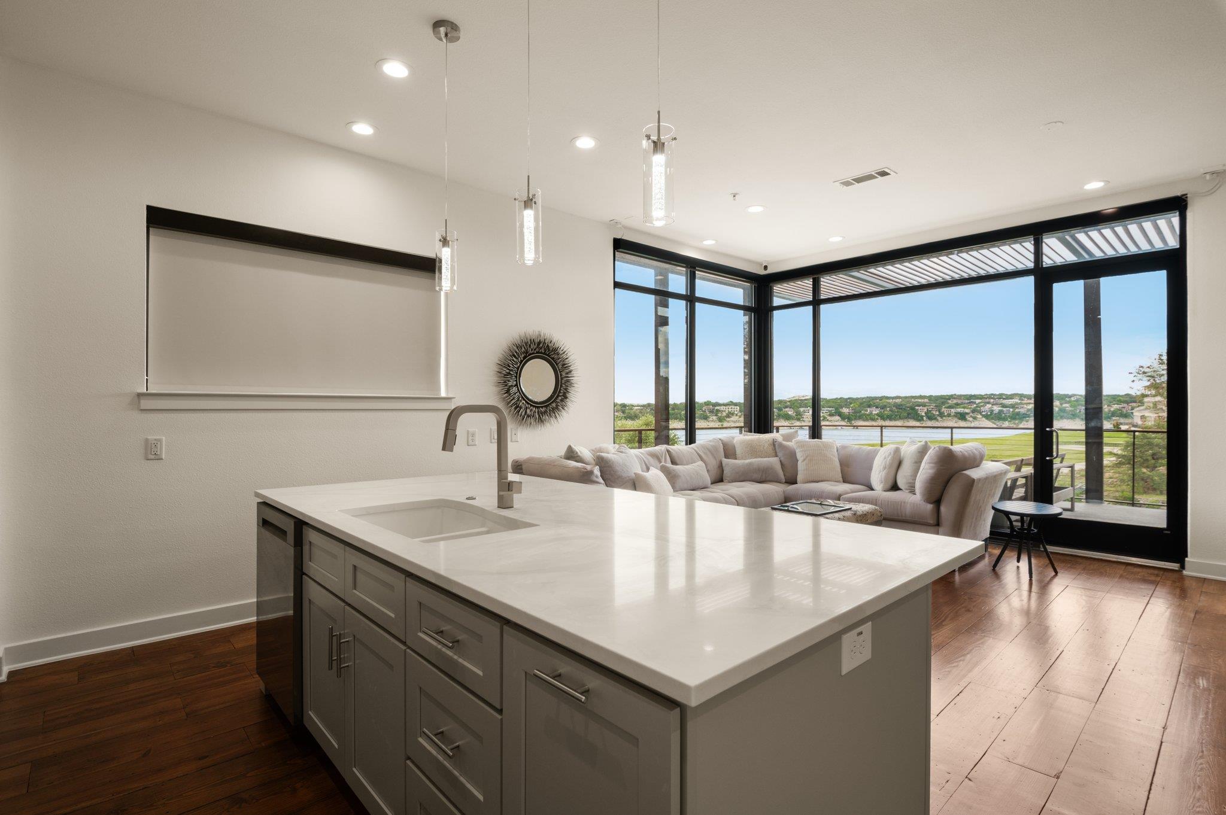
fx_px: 578
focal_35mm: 17
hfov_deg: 93.3
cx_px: 613
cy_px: 408
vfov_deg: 70.3
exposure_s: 1/8
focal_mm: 17
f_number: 13
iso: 250
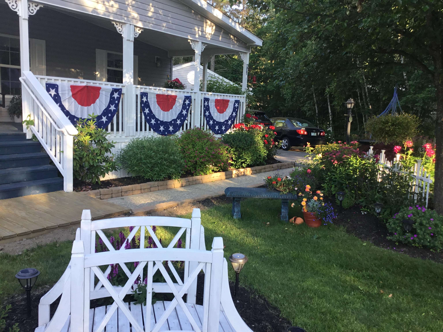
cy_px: 166
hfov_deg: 58.4
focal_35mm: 31
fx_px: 397
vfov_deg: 45.4
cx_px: 222
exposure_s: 1/120
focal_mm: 3.3
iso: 32
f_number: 2.4
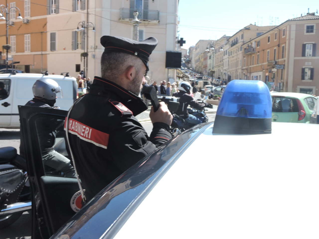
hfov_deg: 46.8
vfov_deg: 36.0
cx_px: 160
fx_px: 369
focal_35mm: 40
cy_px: 120
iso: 100
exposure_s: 1/320
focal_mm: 7.2
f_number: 3.8
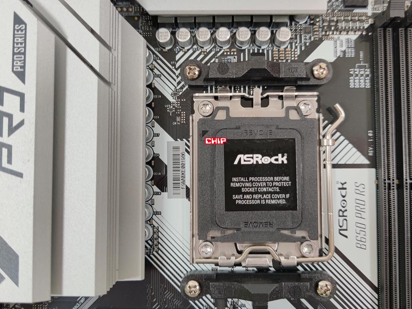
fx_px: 417
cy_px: 141
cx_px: 216
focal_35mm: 35
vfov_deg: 40.7
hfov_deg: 52.6
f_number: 1.85
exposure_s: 1/100
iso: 62
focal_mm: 6.78
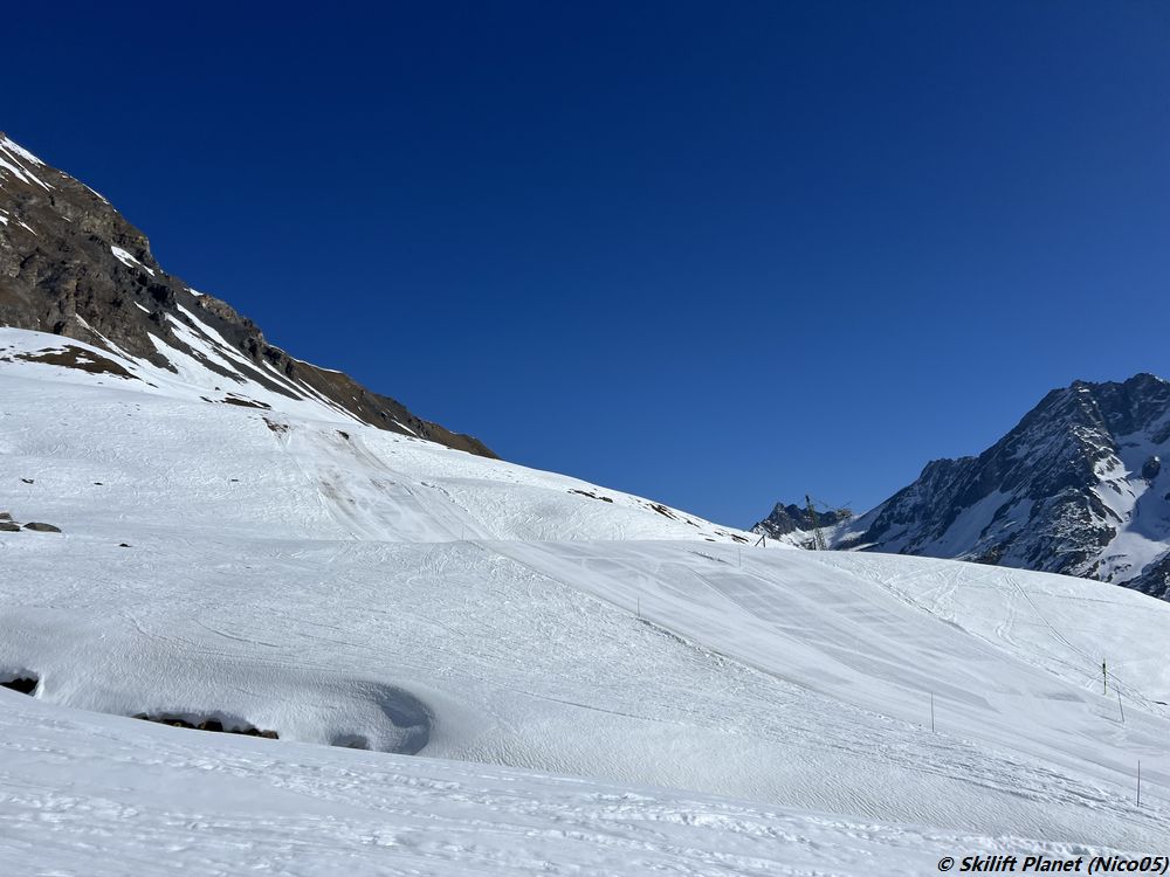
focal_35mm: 26
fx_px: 879
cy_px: 438
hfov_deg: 67.3
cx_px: 585
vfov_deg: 53.1
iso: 50
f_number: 1.5
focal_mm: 5.7
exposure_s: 1/16393
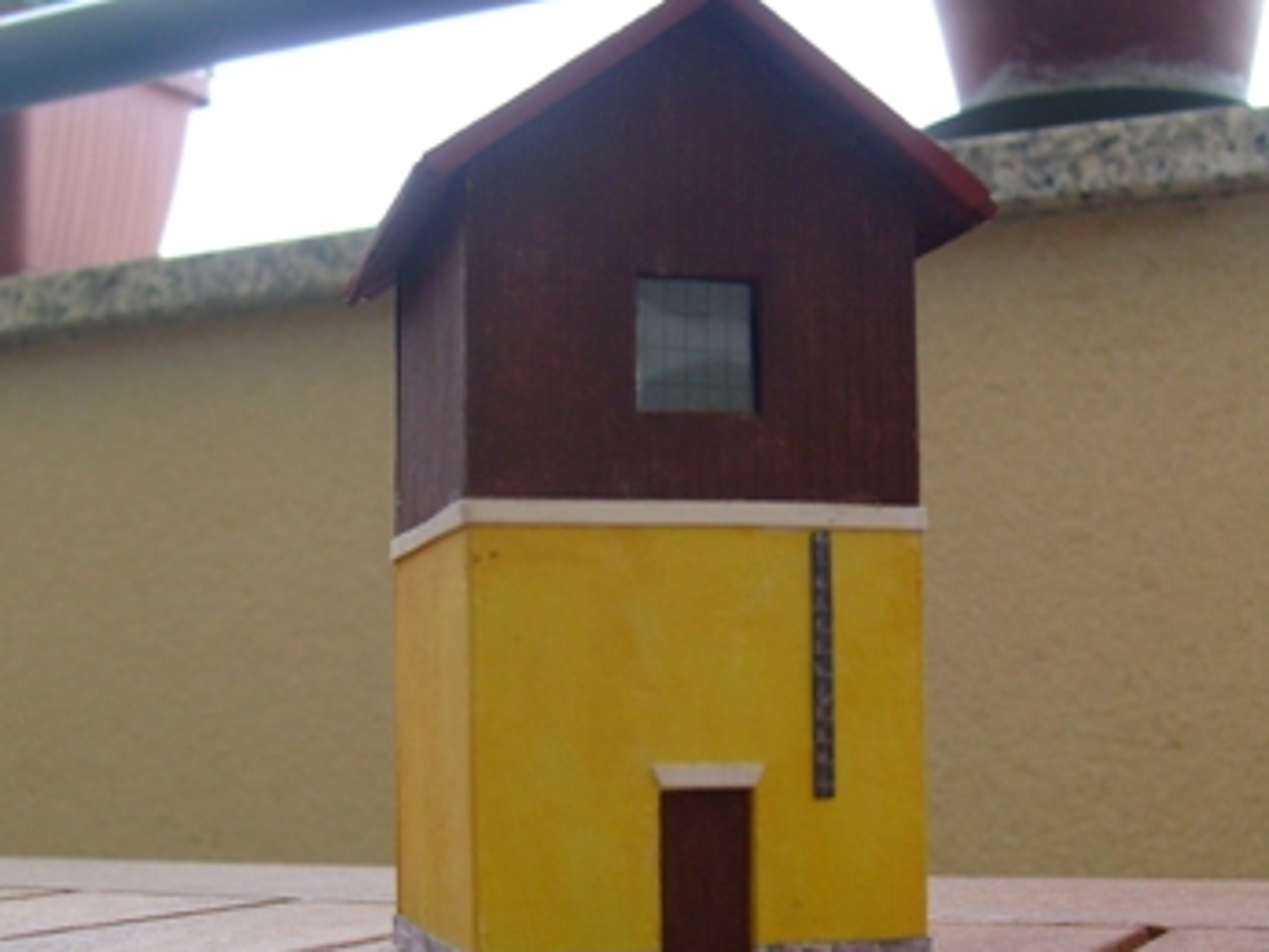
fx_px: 1944
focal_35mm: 53
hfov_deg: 36.2
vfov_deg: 27.4
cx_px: 662
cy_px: 629
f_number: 2.8
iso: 80
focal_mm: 5.8
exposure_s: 1/125
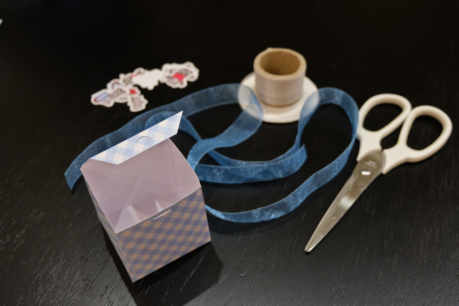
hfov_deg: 53.1
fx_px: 459
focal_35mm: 36
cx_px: 230
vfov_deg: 36.9
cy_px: 153
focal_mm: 24.3
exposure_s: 1/30
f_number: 4.2
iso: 1250
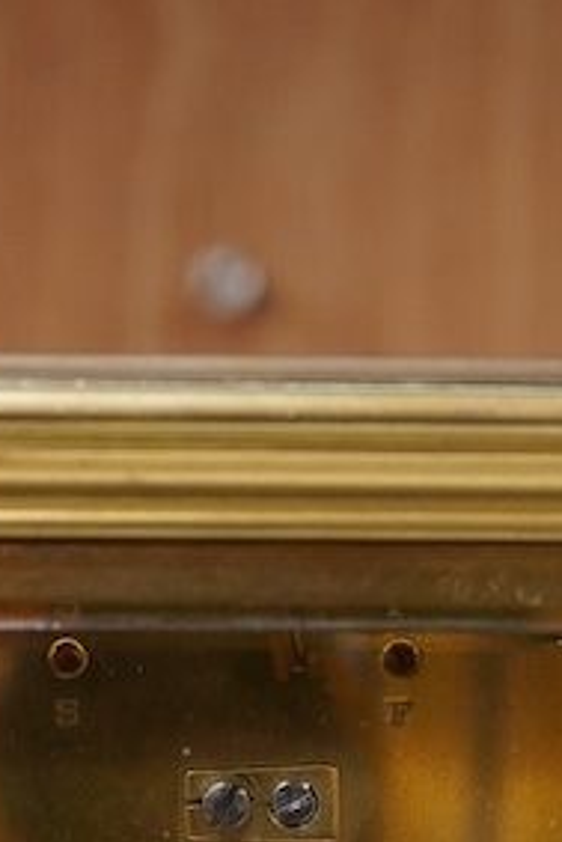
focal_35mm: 143
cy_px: 1282
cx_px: 324
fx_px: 3344
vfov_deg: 13.5
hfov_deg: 9.6
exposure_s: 1/125
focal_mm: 30
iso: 1250
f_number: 7.1
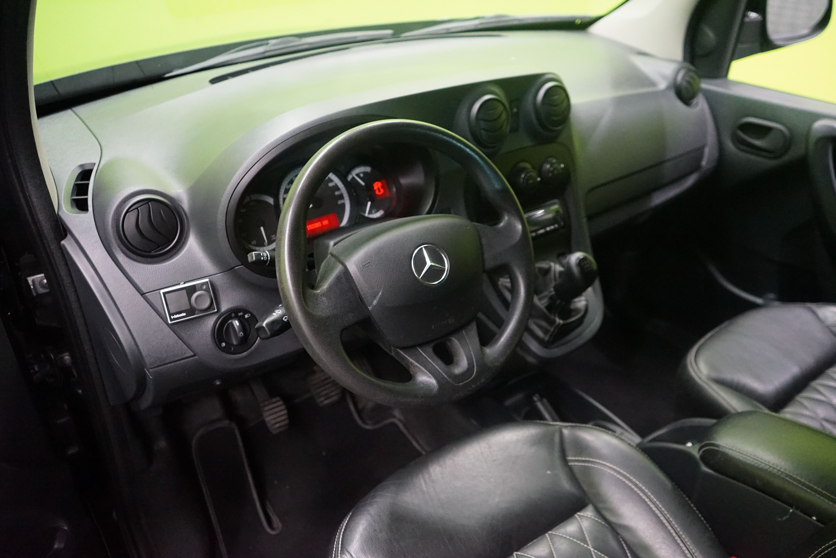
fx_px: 650
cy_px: 279
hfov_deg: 65.5
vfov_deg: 46.4
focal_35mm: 28
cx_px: 418
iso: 6400
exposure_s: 1/125
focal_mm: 28
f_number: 3.5
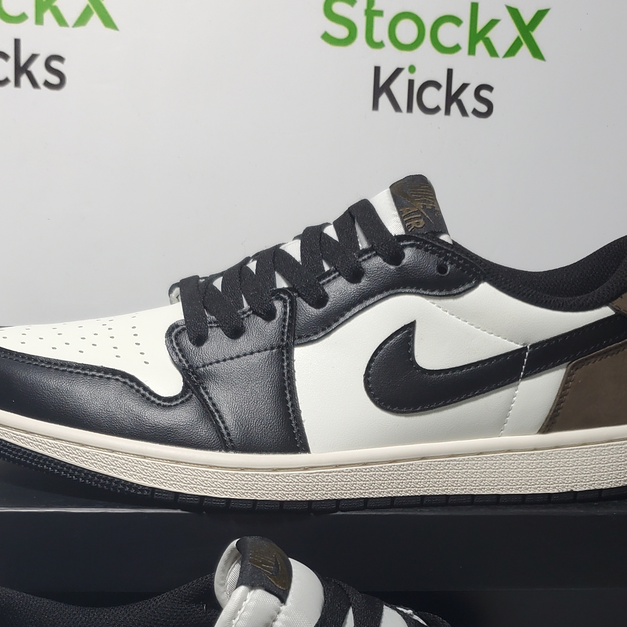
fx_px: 1066
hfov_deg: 32.7
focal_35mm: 52
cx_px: 378
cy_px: 530
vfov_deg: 31.6
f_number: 1.5
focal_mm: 4.3
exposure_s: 1/439
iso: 50
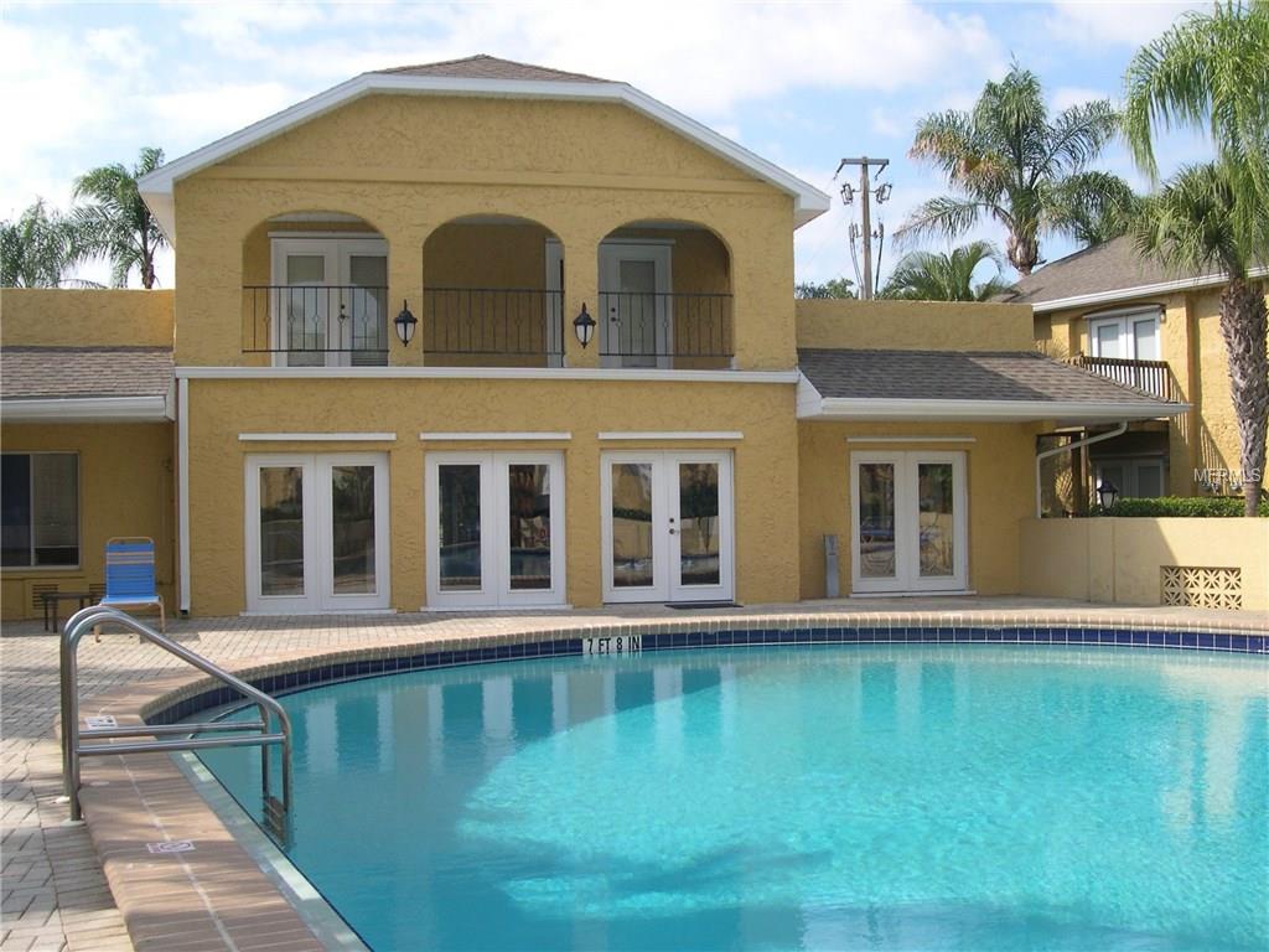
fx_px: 1393
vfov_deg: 37.7
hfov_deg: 49.0
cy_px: 476
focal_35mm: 38
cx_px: 634
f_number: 7.6
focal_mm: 8
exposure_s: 1/125
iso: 100
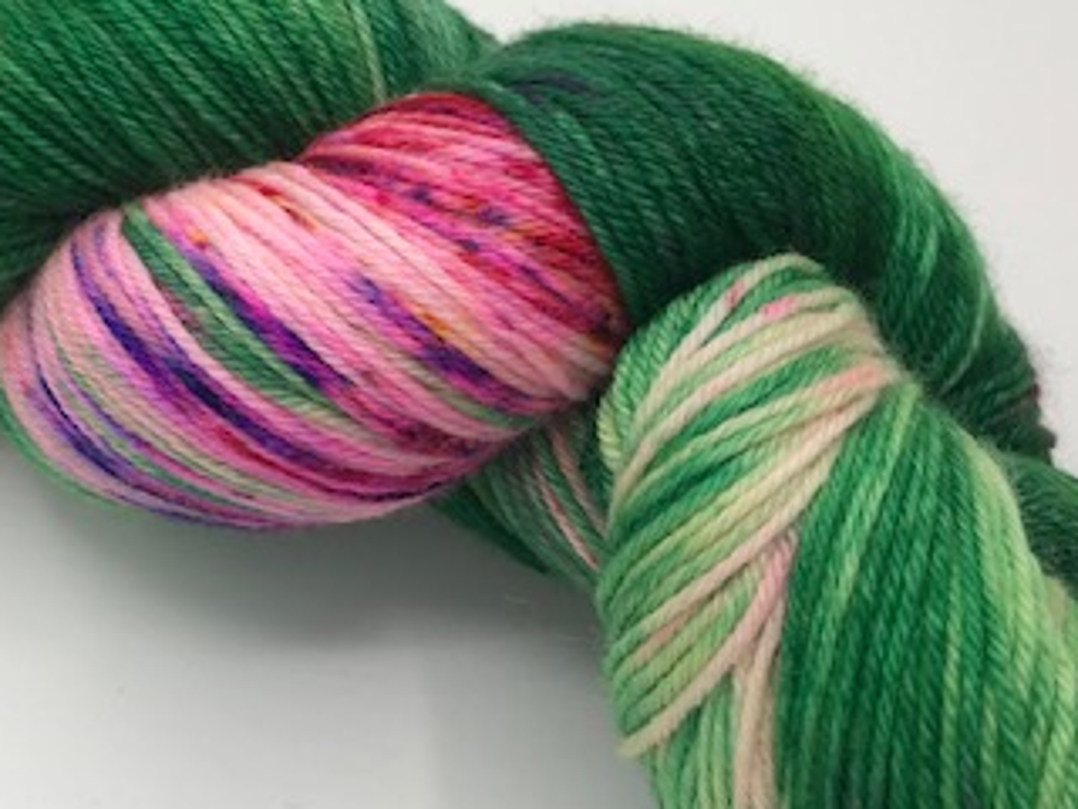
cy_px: 310
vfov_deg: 26.0
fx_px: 1744
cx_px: 371
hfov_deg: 34.1
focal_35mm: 56
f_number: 1.8
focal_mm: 3.99
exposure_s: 1/903
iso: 20
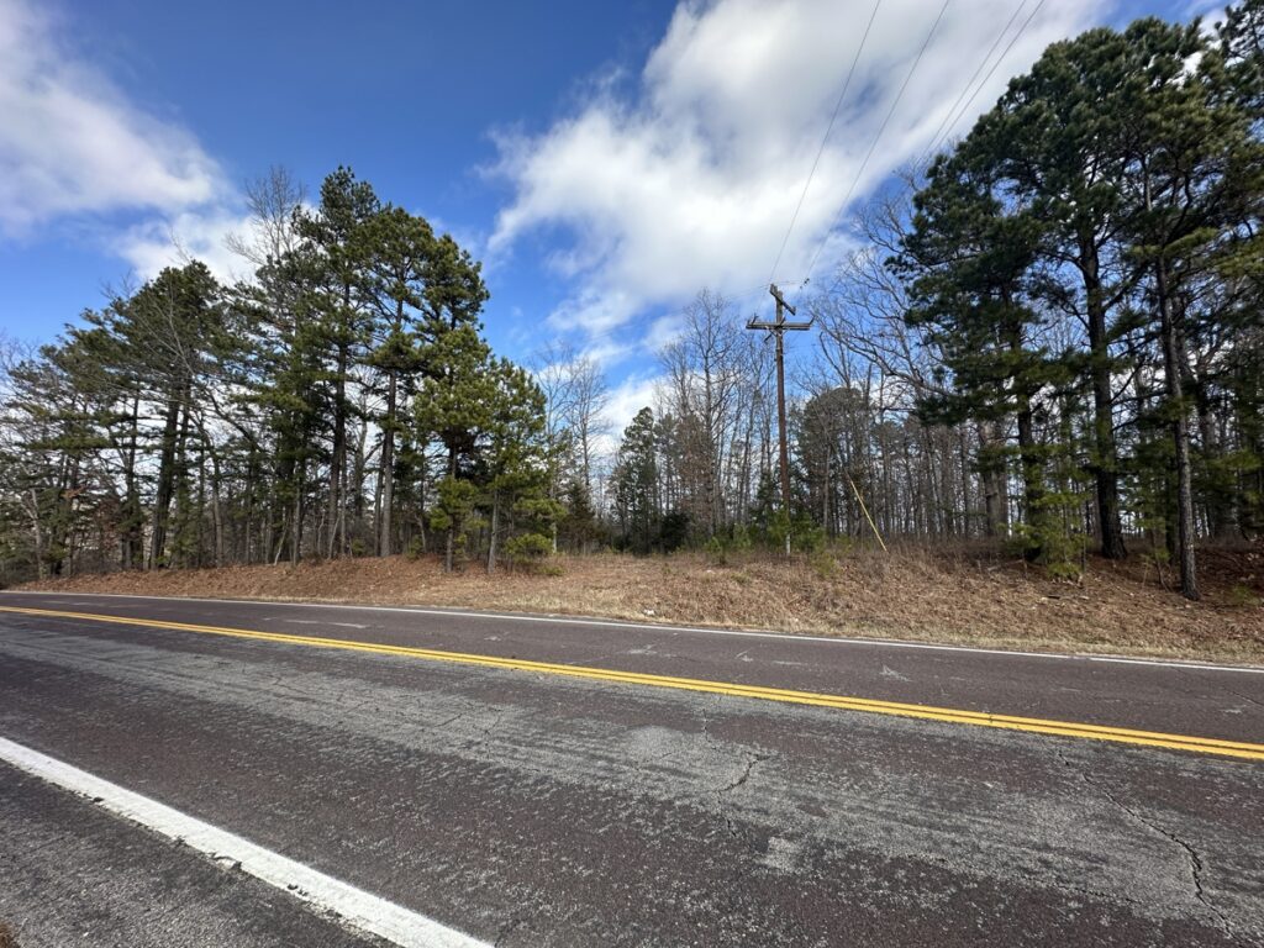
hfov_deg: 102.1
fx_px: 511
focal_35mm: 14
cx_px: 632
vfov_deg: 85.7
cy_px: 474
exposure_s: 1/924
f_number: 2.2
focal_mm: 2.22
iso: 40
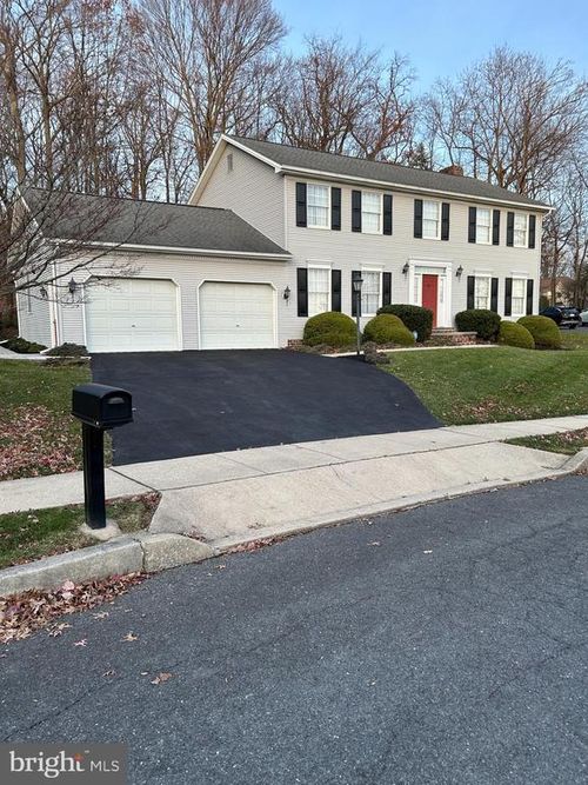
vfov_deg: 67.3
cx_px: 294
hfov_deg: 53.0
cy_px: 392
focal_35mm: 26
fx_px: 589
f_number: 1.5
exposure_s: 1/136
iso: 32
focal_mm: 5.7
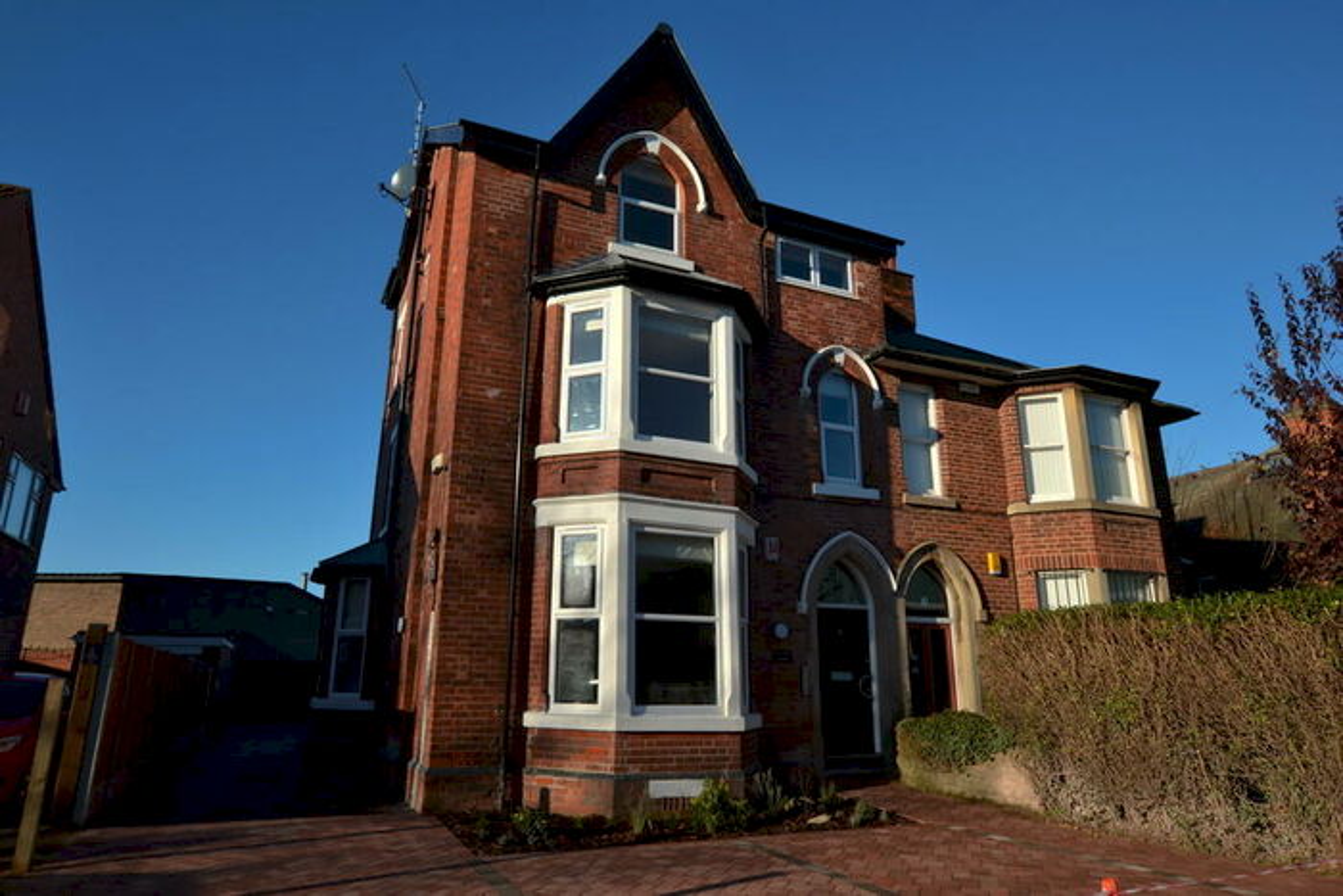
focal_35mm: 21
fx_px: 784
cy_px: 448
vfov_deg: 59.5
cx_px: 672
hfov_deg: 81.2
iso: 100
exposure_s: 1/250
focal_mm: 14
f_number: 8
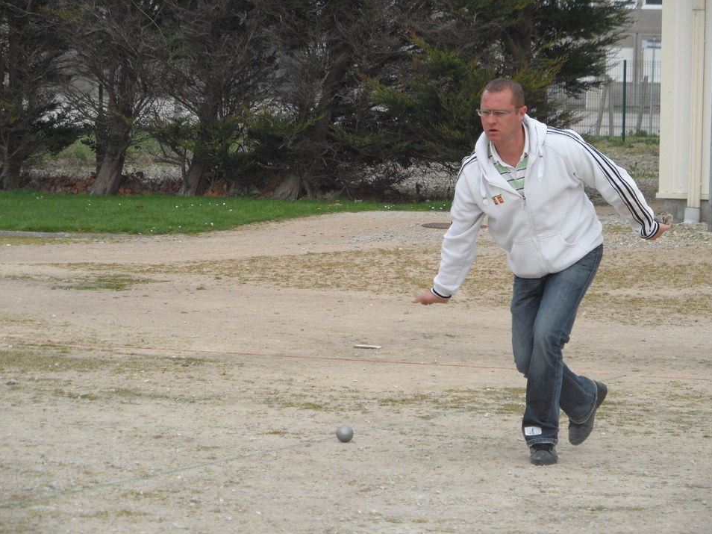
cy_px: 266
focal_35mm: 151
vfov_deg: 9.8
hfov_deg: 13.1
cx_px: 357
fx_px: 3105
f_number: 4.4
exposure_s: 1/350
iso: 80
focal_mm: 24.6
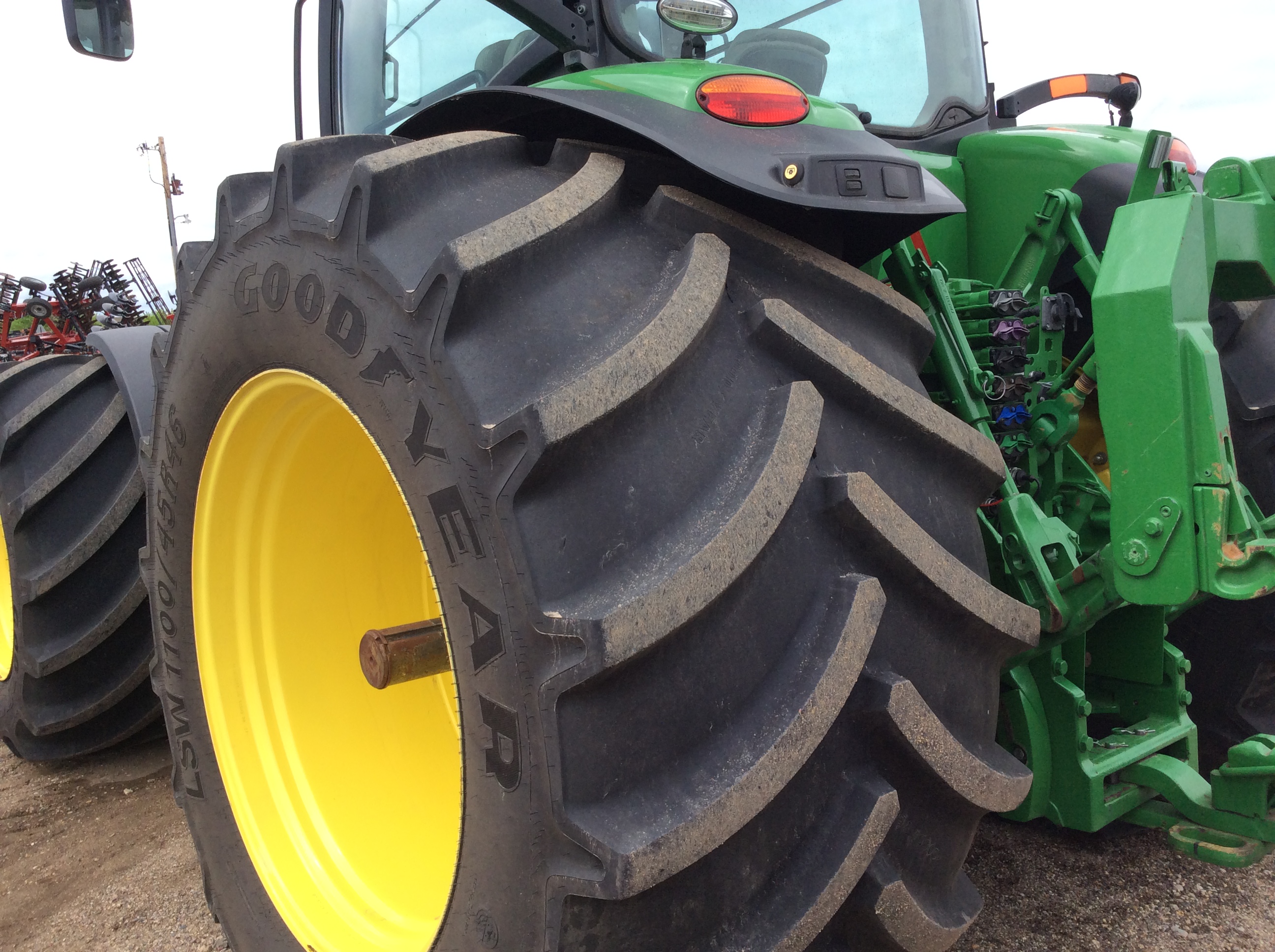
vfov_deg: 44.1
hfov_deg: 56.9
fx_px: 1177
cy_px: 476
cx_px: 638
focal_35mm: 32
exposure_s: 1/689
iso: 32
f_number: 2.4
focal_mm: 3.3
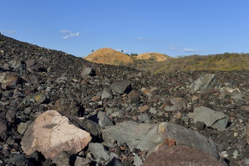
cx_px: 124
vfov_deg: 23.4
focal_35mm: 58
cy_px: 83
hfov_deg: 34.5
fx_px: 401
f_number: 11
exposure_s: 1/400
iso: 200
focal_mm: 58
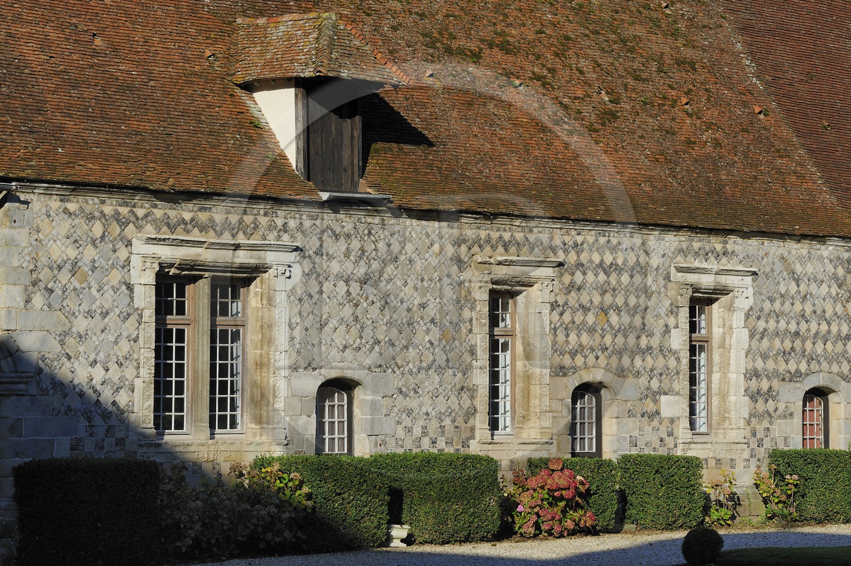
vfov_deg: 10.9
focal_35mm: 125
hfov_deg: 16.4
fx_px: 2952
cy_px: 283
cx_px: 426
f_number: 13
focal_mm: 125
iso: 200
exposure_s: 1/250
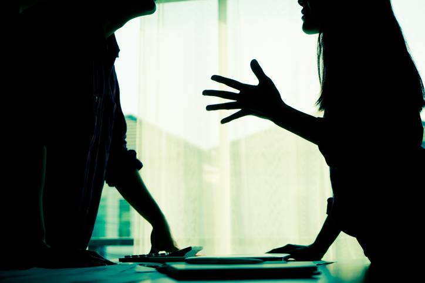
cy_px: 142
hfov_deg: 37.5
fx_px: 626
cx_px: 212
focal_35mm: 53
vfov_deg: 25.5
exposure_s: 1/1250
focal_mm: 53
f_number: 4
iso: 200
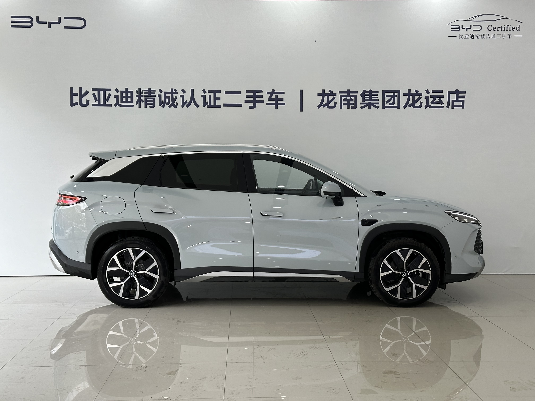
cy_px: 200
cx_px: 268
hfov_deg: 39.7
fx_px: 742
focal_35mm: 48
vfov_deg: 30.3
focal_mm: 6.86
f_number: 1.78
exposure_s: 1/115
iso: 50
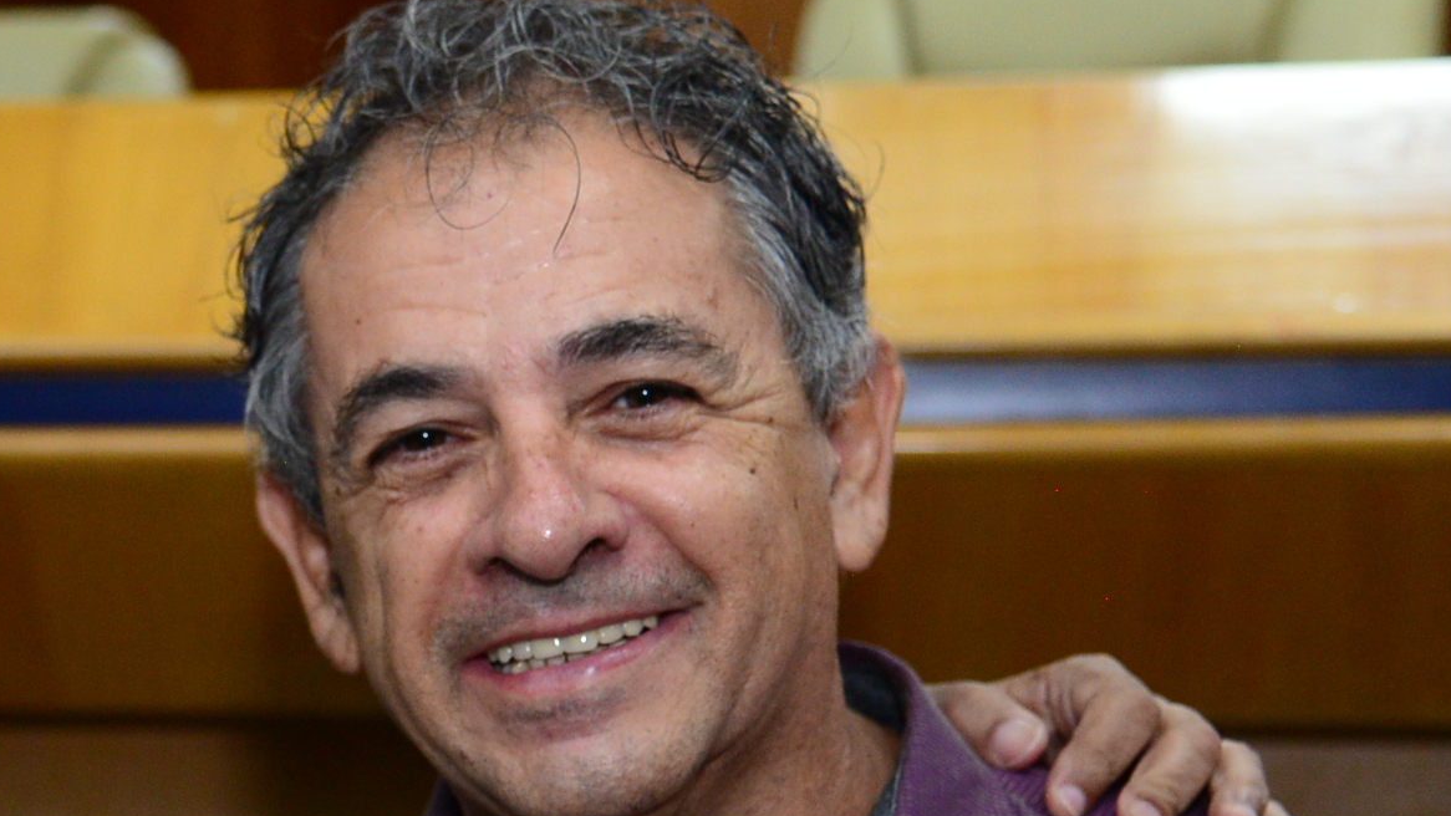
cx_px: -31
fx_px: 4579
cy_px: 845
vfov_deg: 10.1
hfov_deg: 17.5
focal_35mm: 119
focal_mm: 44
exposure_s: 1/125
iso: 2000
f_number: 4.5
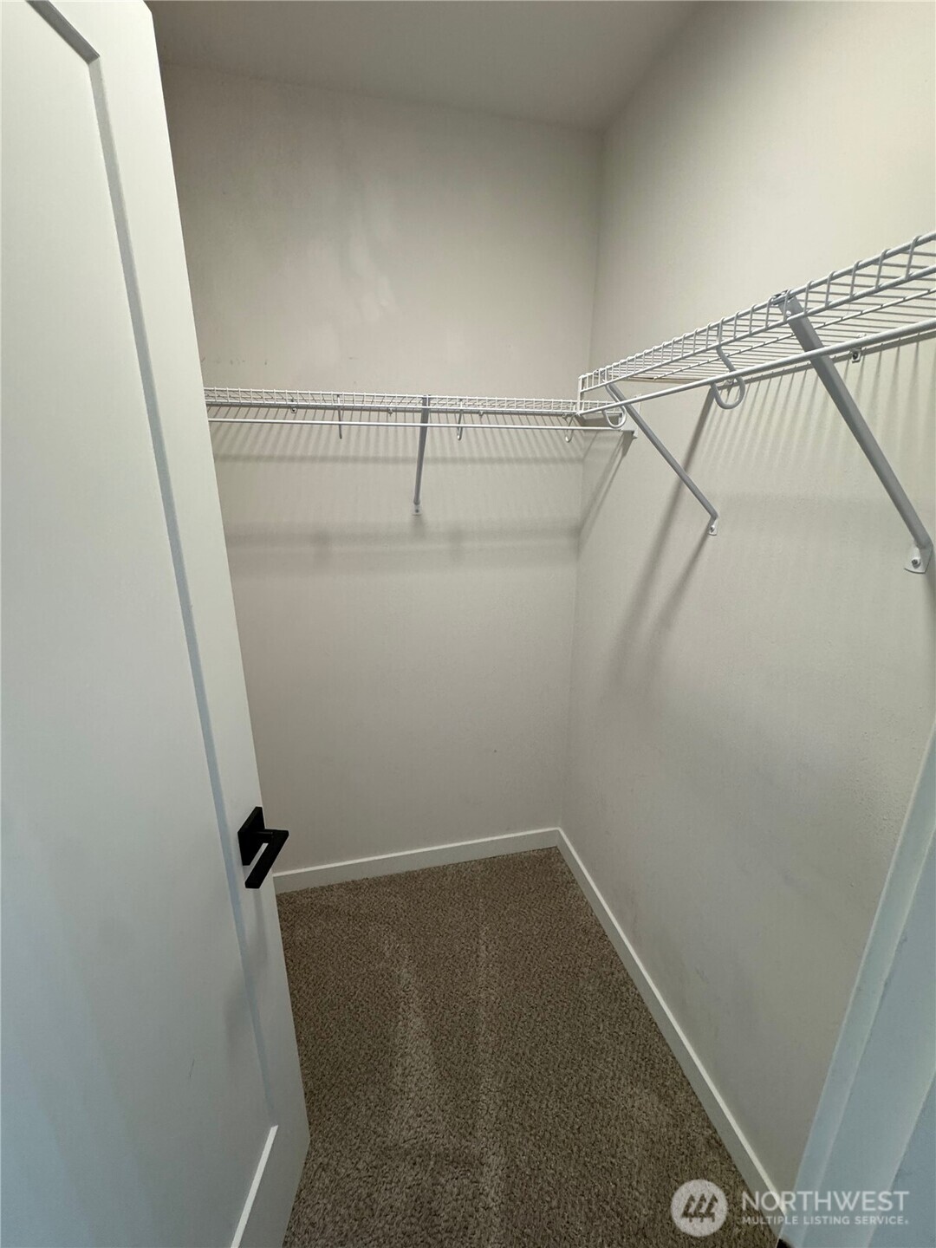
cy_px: 624
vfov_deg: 102.1
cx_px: 468
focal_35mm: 14
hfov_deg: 85.7
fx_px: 505
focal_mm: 2.22
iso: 250
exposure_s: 1/120
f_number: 2.2
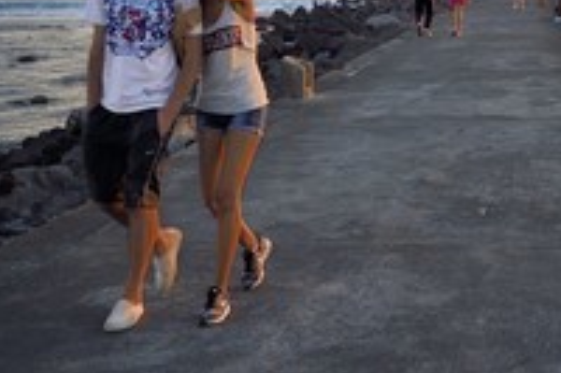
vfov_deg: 16.6
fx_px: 1246
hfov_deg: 24.5
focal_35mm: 80
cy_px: -17
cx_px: 533
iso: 400
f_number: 10
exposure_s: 1/100
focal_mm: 38
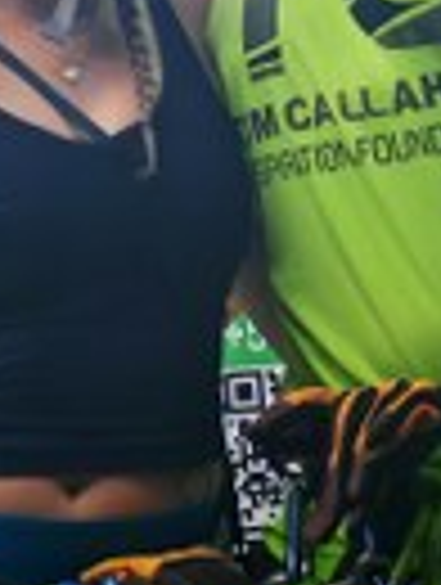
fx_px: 2997
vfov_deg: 10.8
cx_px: 180
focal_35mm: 177
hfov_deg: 8.4
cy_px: -288
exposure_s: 1/520
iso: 50
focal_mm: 6.12
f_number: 1.9
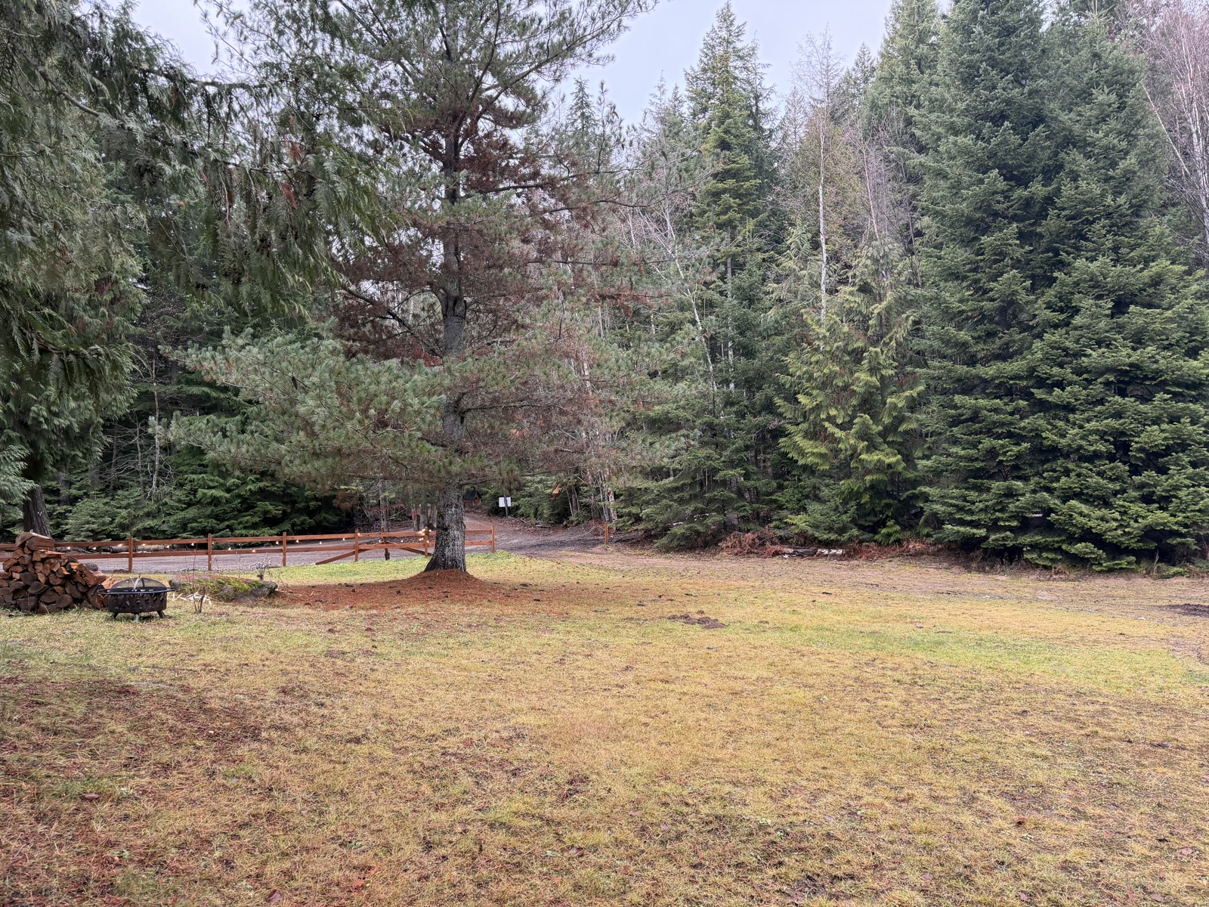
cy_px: 454
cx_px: 604
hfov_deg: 71.6
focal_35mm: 24
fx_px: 838
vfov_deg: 56.8
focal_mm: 6.76
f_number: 1.78
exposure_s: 1/121
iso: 160
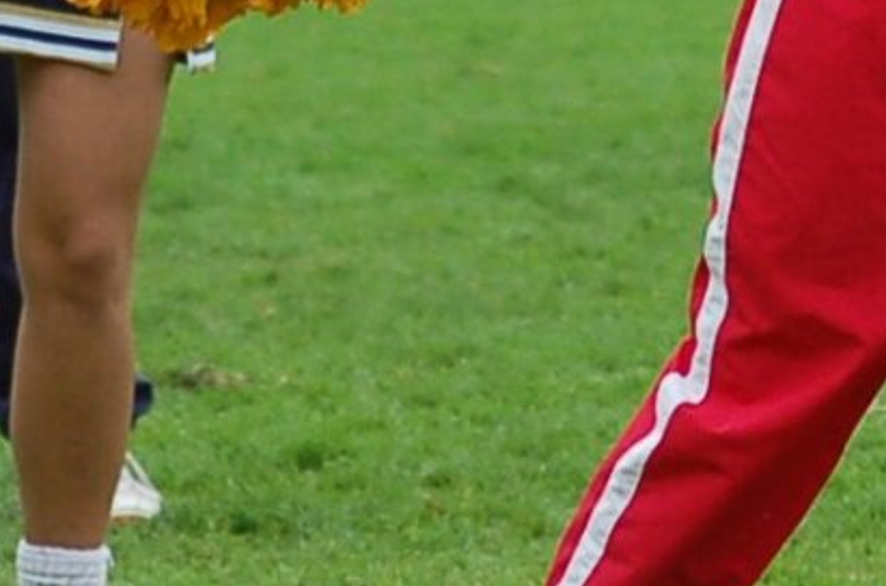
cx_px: 944
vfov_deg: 1.5
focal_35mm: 884
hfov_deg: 2.3
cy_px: -93
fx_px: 21706
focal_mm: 110
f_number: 4.2
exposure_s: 1/500
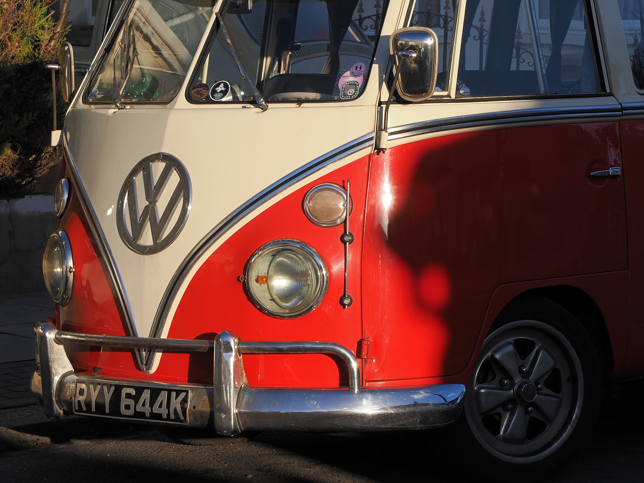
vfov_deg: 9.4
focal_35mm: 158
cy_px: 195
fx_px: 2940
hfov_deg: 12.5
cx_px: 338
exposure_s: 1/320
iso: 200
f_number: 9
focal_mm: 54
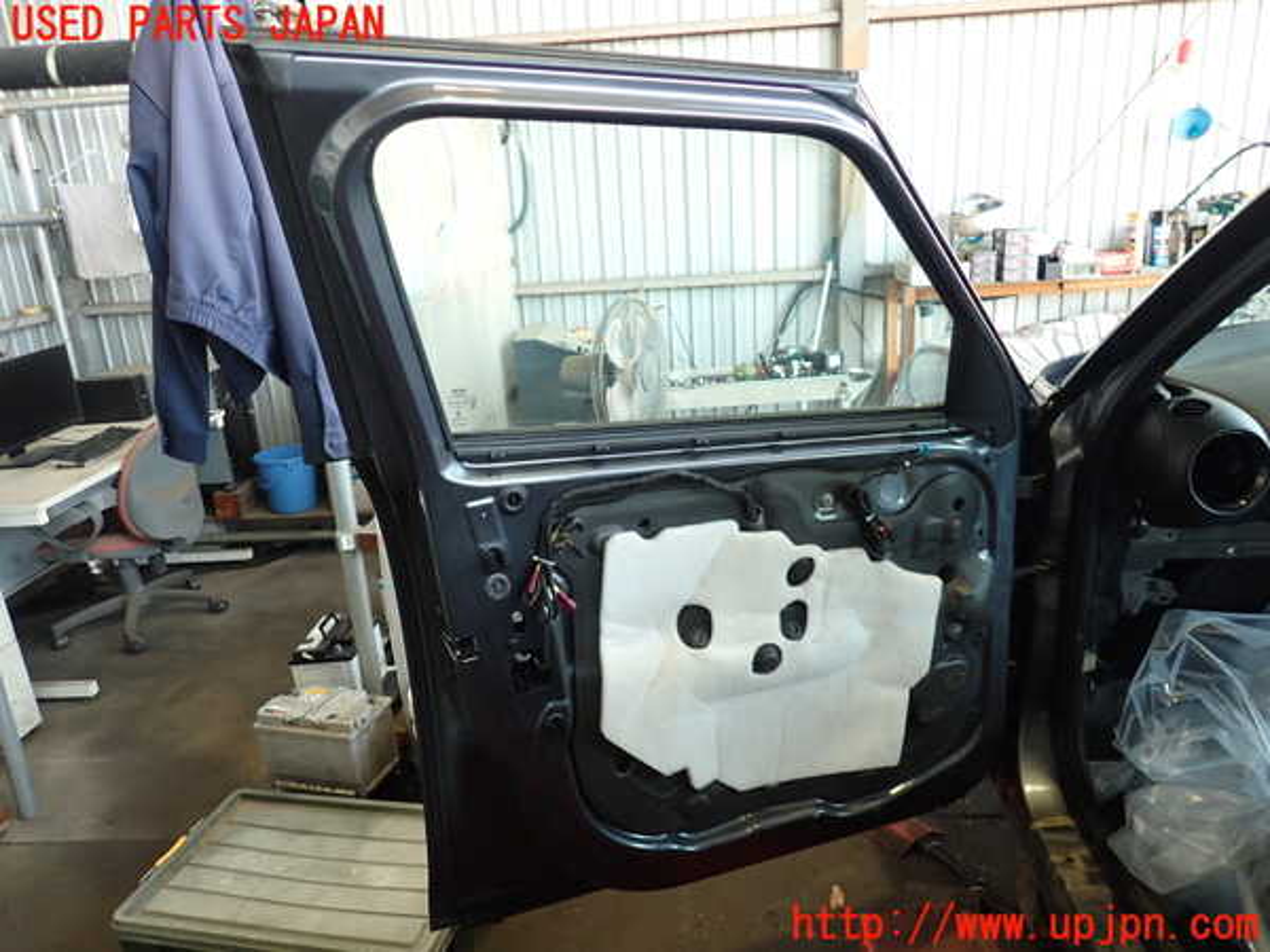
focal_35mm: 25
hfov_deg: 69.4
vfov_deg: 54.9
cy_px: 476
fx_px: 917
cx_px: 635
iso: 200
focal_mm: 4.5
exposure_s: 1/60
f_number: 2
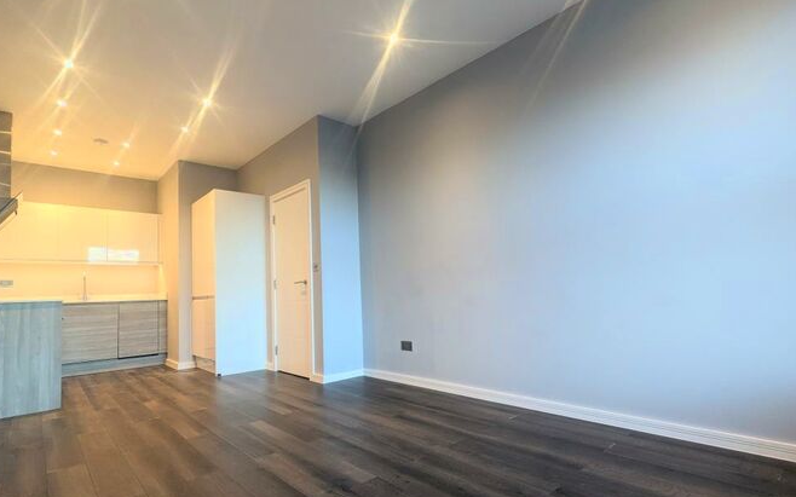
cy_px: 269
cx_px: 406
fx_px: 390
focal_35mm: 18
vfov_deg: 64.9
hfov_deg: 91.1
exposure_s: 1/23.8
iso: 75
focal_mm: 2.35
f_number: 2.2
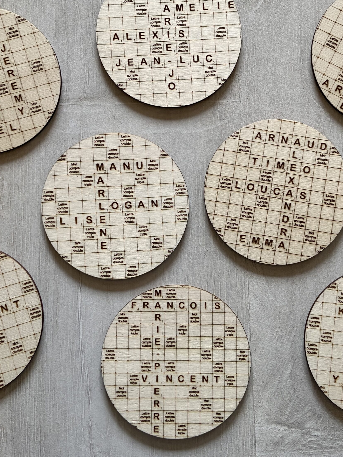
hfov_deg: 46.7
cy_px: 206
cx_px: 189
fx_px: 396
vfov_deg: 59.8
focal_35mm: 30
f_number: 1.8
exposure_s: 1/72
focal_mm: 4.25
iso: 125
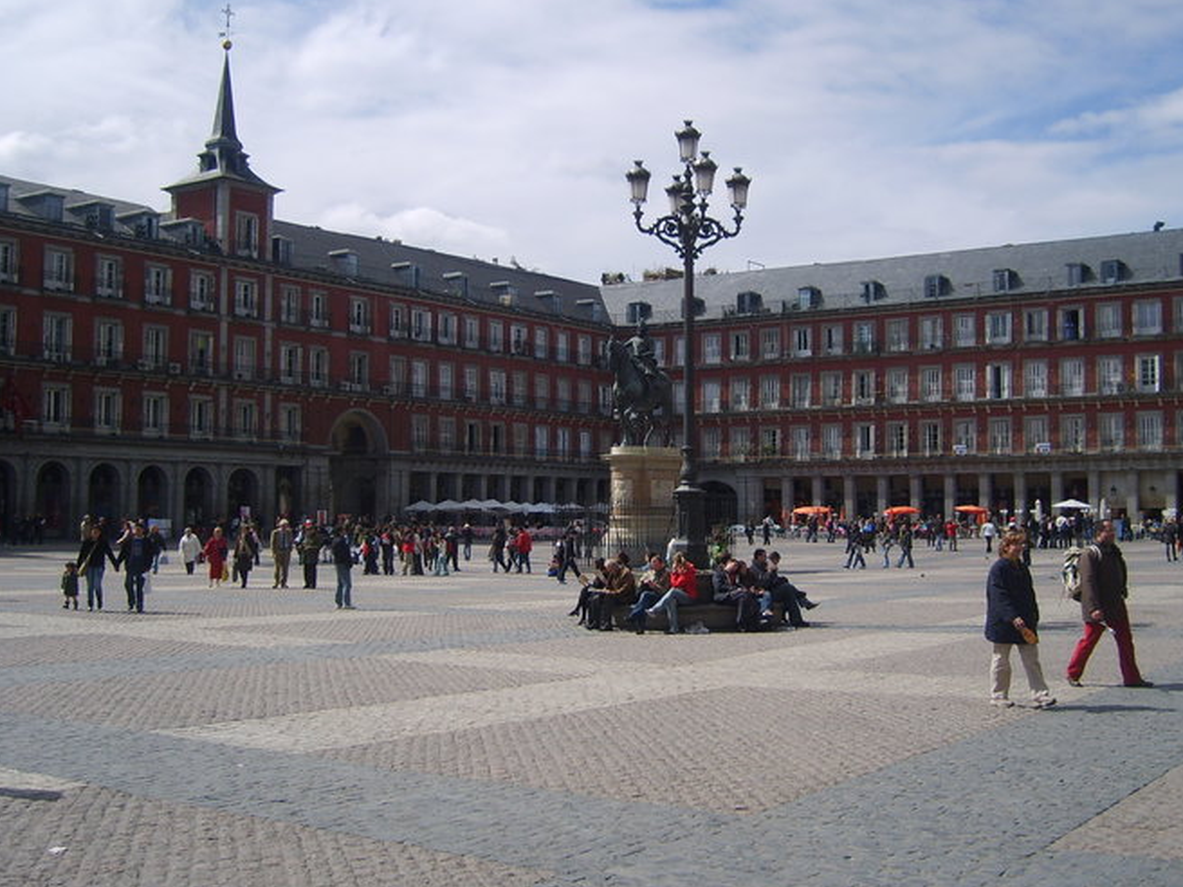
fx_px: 1435
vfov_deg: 34.3
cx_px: 609
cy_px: 411
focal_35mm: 42
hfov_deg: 44.8
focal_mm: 5.8
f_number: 7.1
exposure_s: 1/250
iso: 50
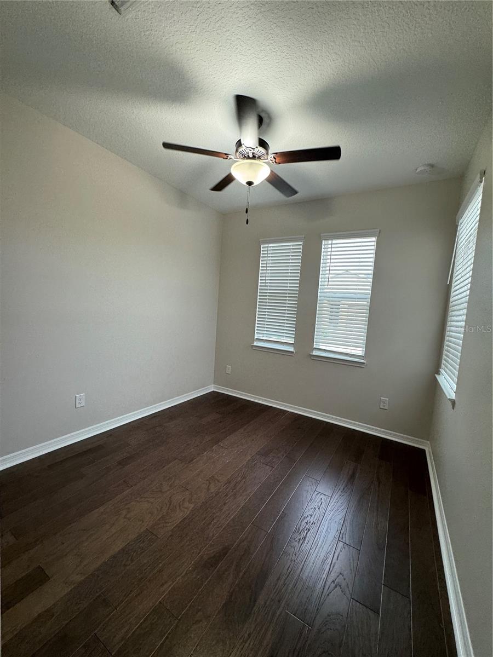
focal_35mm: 14
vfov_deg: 102.1
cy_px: 328
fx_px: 266
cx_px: 246
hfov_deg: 85.7
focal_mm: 2.22
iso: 80
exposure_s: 1/120
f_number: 2.2
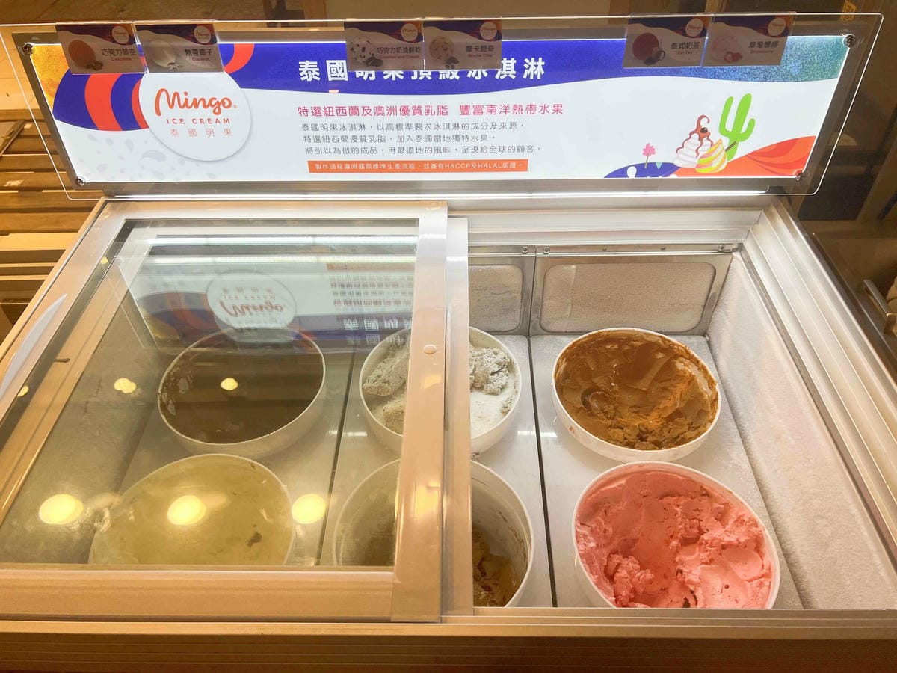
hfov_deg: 67.3
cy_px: 336
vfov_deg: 53.1
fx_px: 674
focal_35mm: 26
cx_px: 448
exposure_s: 1/228
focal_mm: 5.7
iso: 40
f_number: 1.5
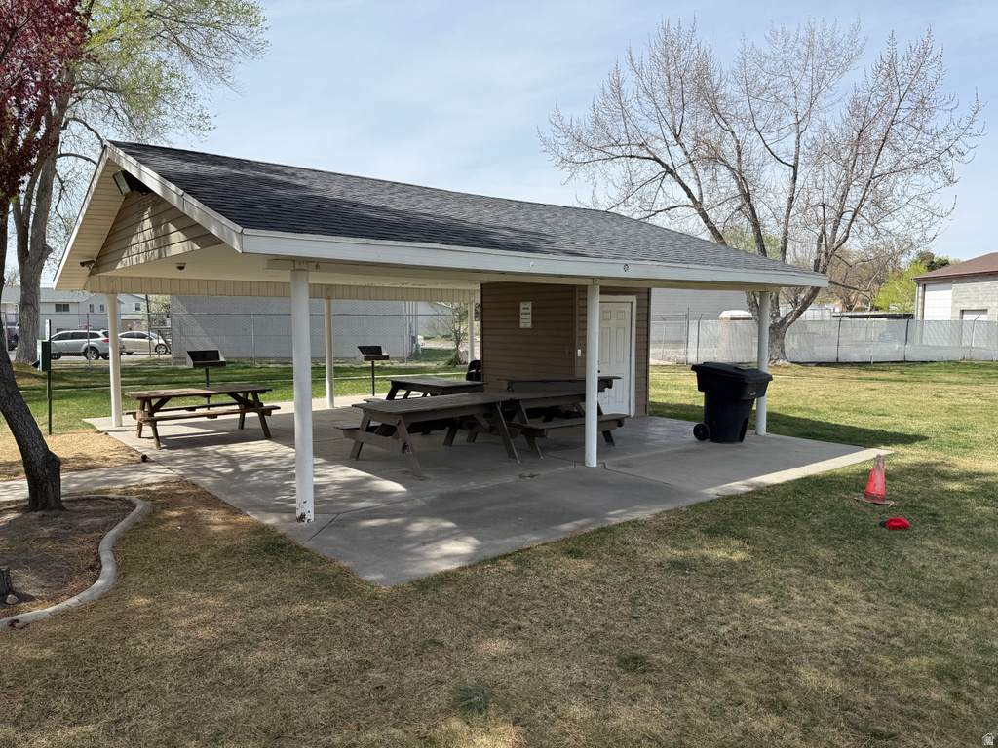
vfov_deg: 56.8
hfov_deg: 71.6
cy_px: 374
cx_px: 499
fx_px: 692
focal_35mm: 24
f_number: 1.78
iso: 80
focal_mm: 6.76
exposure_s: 1/3584
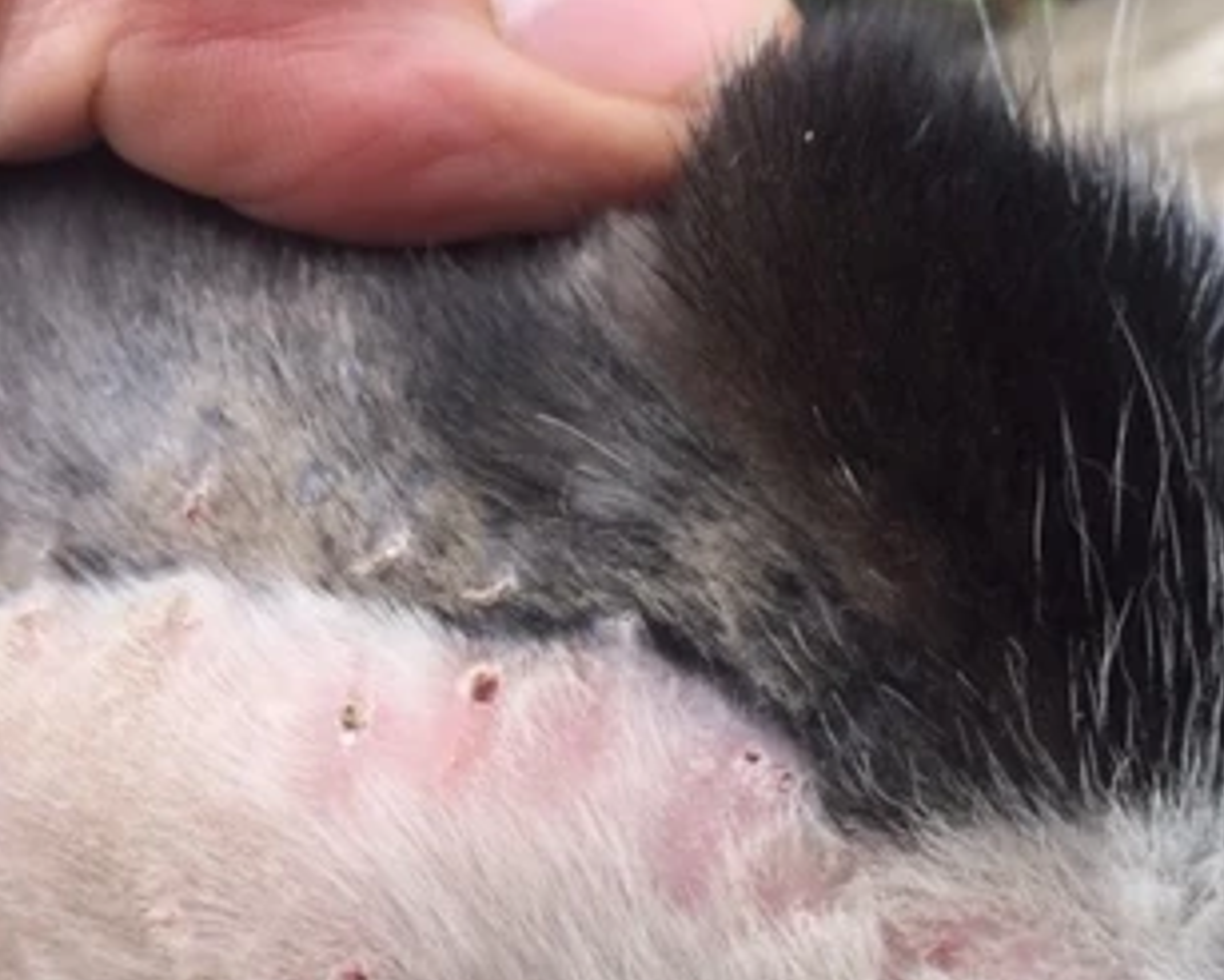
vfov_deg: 25.5
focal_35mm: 59
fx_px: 2139
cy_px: 757
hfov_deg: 31.9
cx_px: 730
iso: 32
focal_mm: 4.15
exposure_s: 1/434
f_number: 2.2
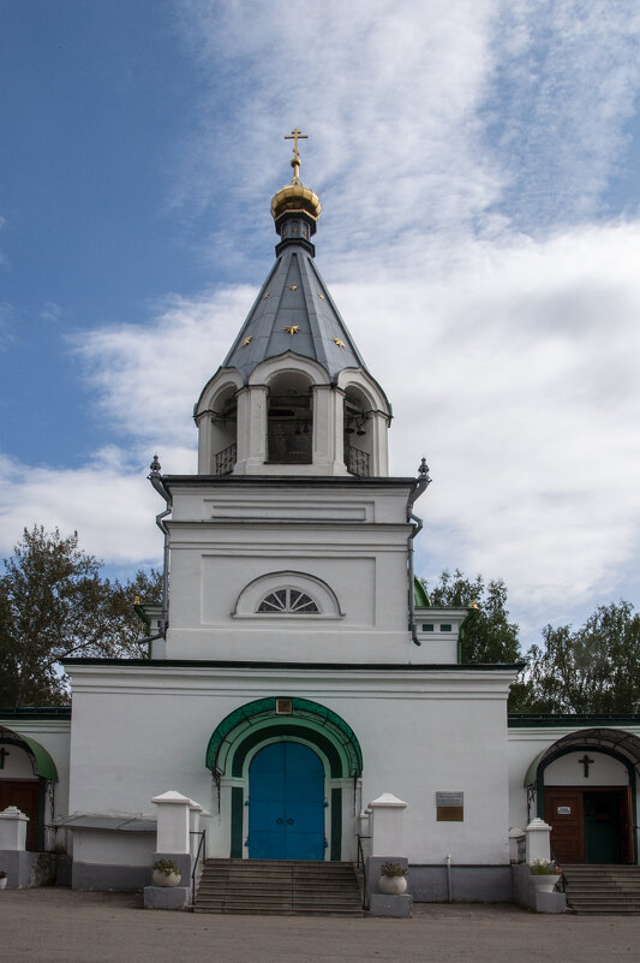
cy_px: 482
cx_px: 320
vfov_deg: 67.4
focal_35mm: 27
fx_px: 721
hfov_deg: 47.9
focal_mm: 18
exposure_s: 1/800
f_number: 14
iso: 640
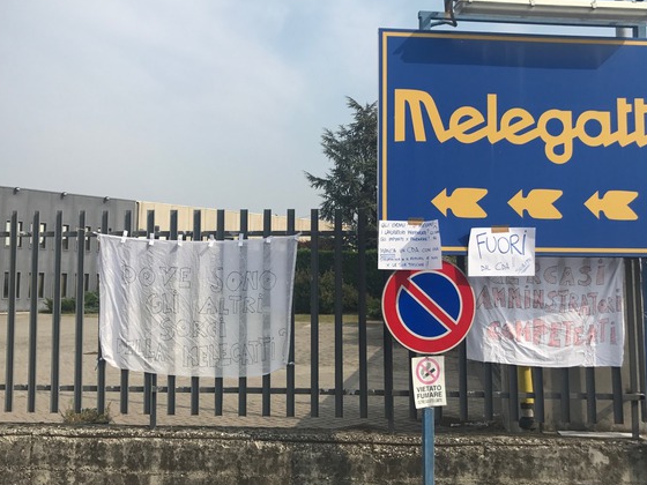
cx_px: 302
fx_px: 654
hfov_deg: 52.6
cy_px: 230
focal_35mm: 35
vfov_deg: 40.7
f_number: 1.8
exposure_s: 1/3690
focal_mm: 3.99
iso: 20
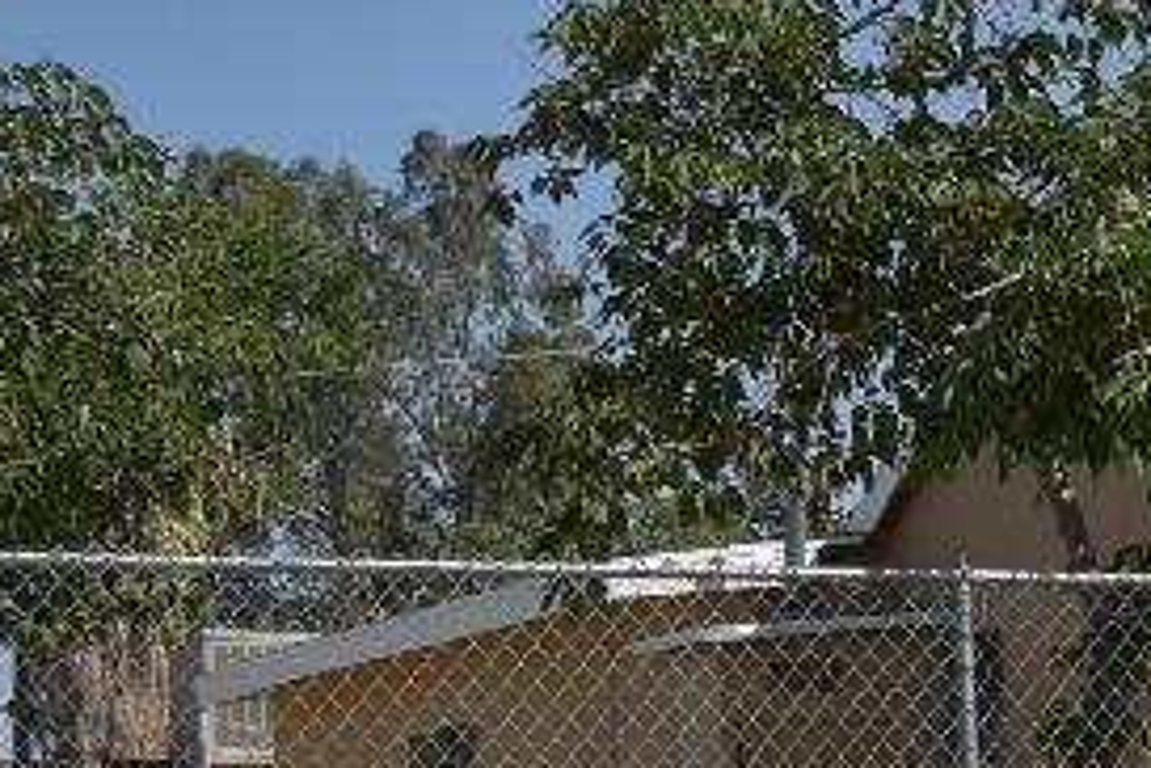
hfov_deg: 12.1
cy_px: 755
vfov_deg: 8.3
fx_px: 5275
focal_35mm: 165
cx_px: 1433
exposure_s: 1/800
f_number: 5.6
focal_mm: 20
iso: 100
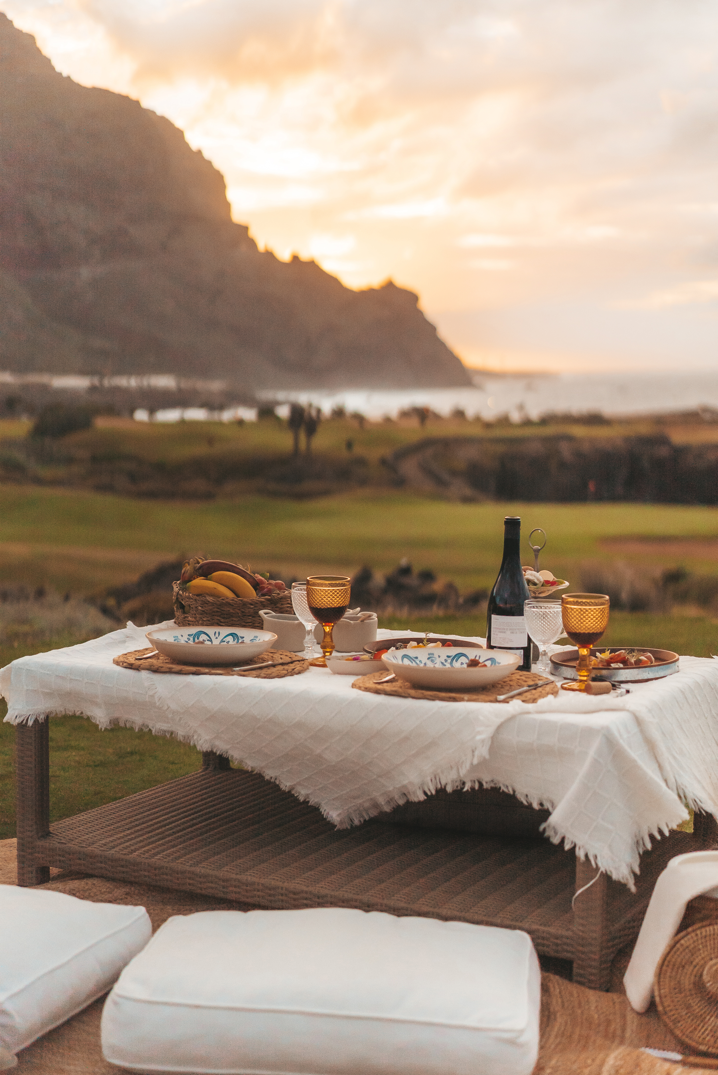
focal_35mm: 55
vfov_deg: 36.2
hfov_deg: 24.6
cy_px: 538
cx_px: 359
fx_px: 1643
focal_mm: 55
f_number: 2
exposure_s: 1/8000
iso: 1600
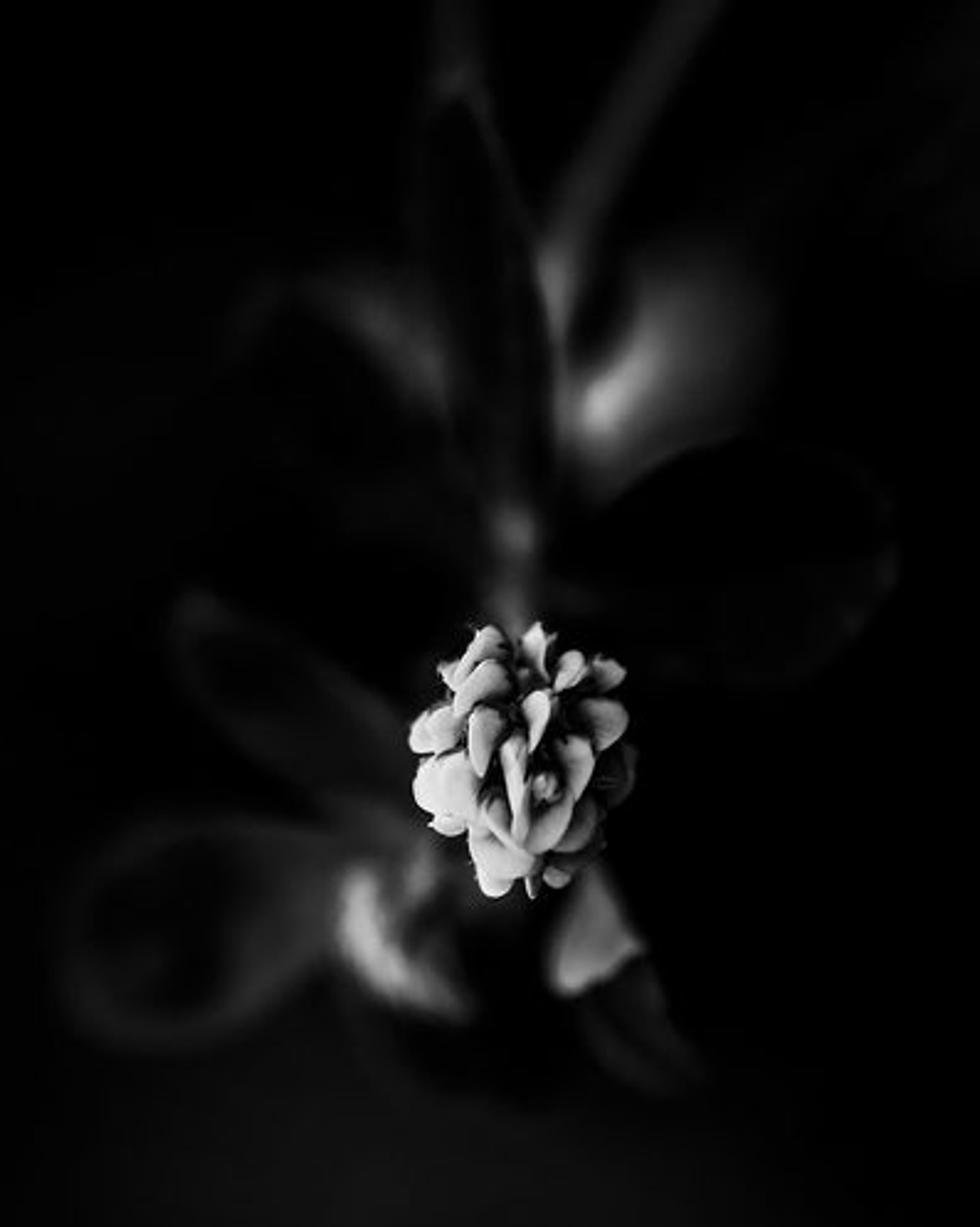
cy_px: 543
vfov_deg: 3.8
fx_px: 18507
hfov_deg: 3.0
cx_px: 489
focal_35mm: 510
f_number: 5.6
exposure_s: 1/160
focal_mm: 300
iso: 200
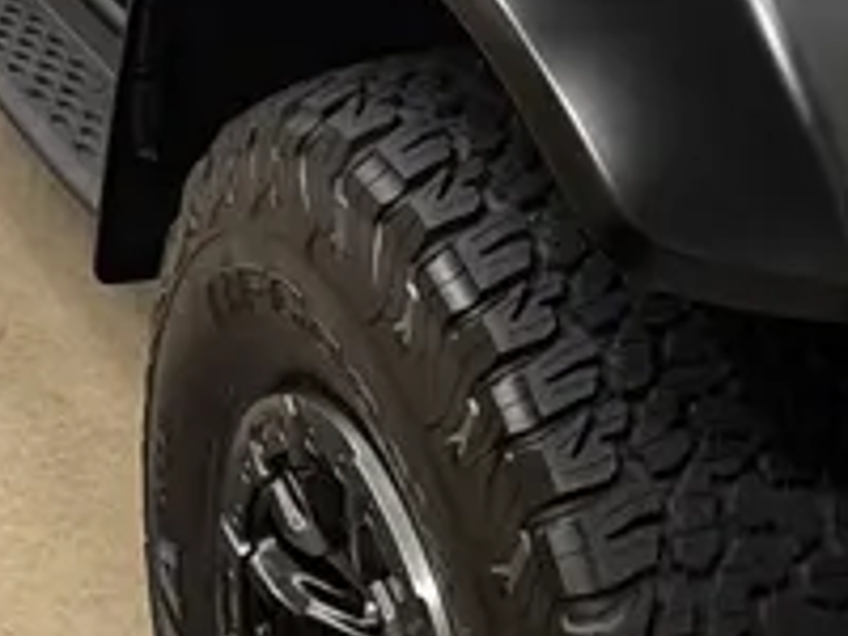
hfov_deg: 22.2
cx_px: 899
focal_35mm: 84
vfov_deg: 15.8
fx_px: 2058
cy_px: -390
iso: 250
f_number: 2.2
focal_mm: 2.22
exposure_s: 1/120
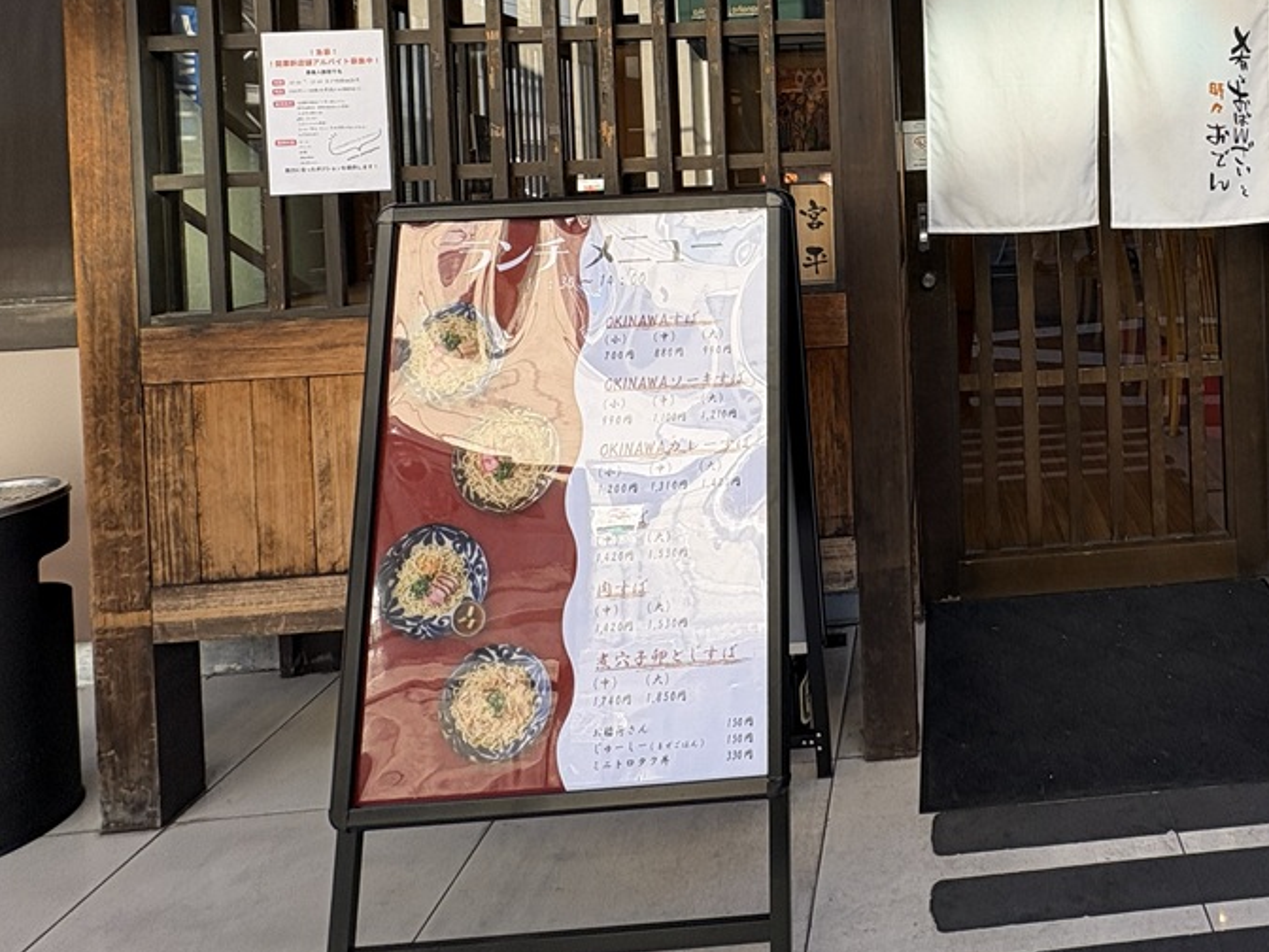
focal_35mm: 25
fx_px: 916
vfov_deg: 50.9
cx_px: 1010
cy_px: 168
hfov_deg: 63.6
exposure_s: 1/304
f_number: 2.2
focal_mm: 2.22
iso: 40
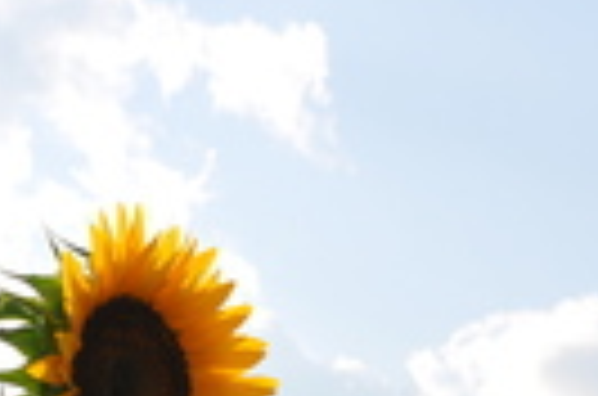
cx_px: 423
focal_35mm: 169
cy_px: 626
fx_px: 2801
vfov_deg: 7.9
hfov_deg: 12.2
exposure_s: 1/200
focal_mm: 34
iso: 200
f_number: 14
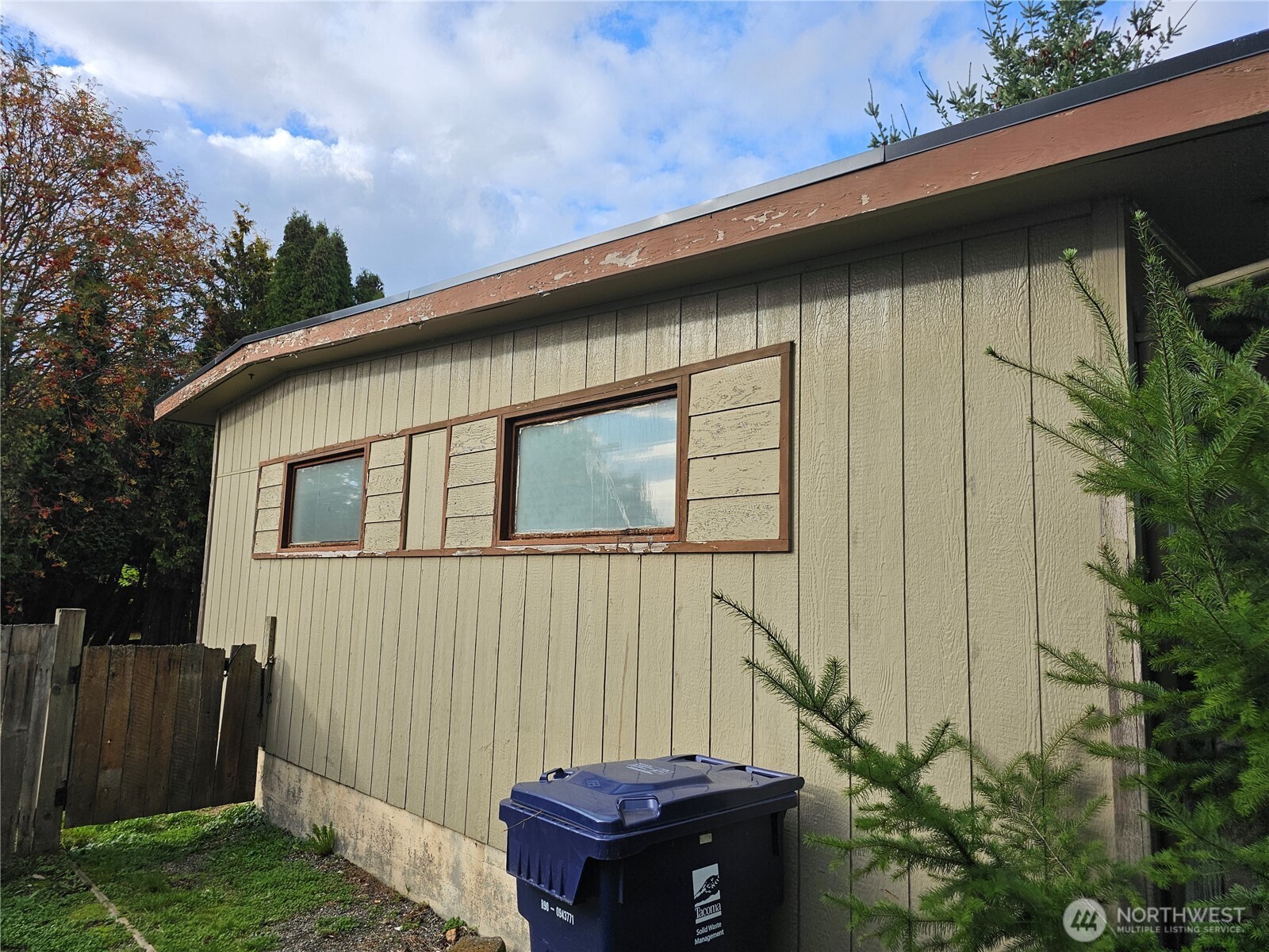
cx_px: 634
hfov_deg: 73.9
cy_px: 476
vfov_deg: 58.9
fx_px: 843
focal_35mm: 23
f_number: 1.7
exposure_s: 1/719
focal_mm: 6.3
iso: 20
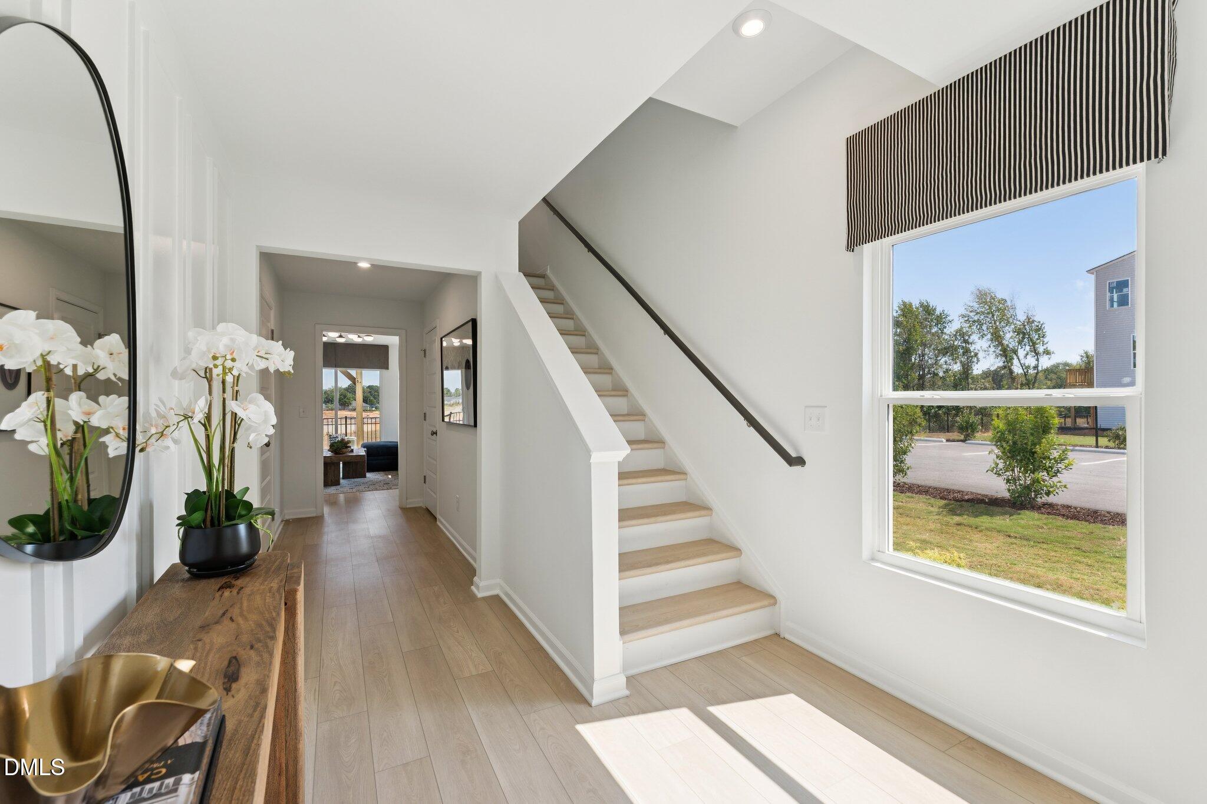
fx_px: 469
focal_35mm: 14
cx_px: 604
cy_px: 402
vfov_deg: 81.2
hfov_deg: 104.3
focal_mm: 14
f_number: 7.1
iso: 125
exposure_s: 1/60
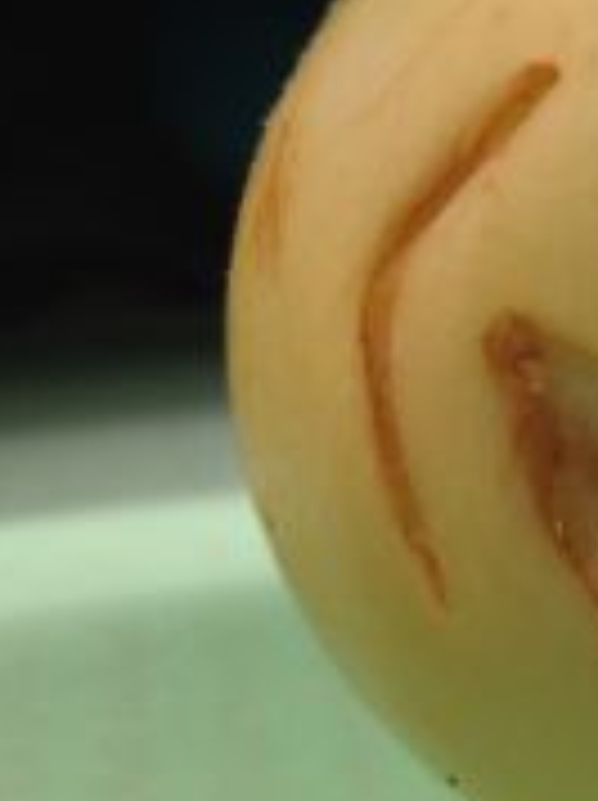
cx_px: 1122
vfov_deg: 16.6
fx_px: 2748
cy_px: 353
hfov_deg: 11.4
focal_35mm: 119
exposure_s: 1/20
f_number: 2.4
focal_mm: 4.28
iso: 50
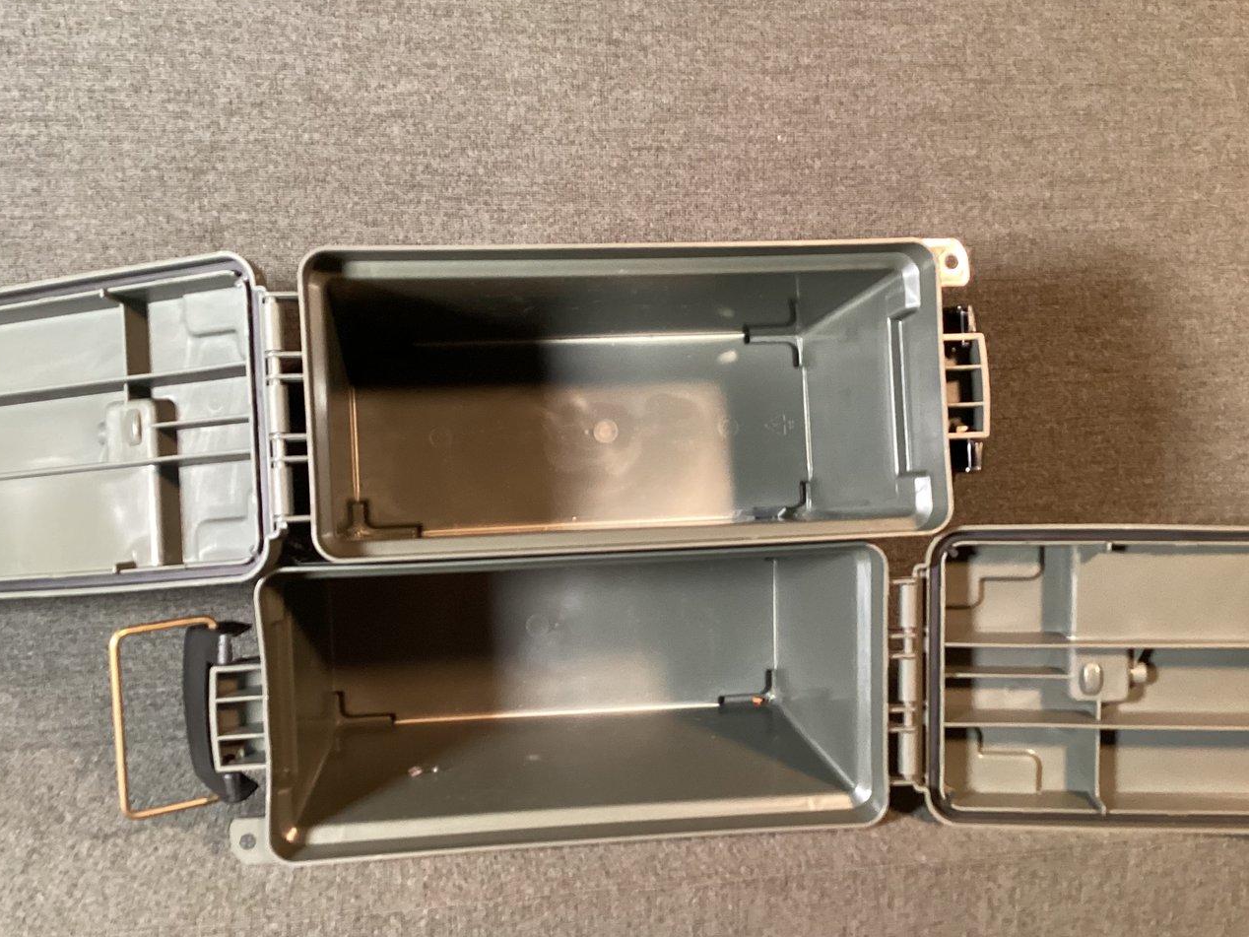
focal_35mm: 37
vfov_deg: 38.6
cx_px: 608
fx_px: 1335
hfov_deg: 50.1
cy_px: 504
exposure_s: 1/33
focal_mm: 3.3
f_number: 2.4
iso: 250
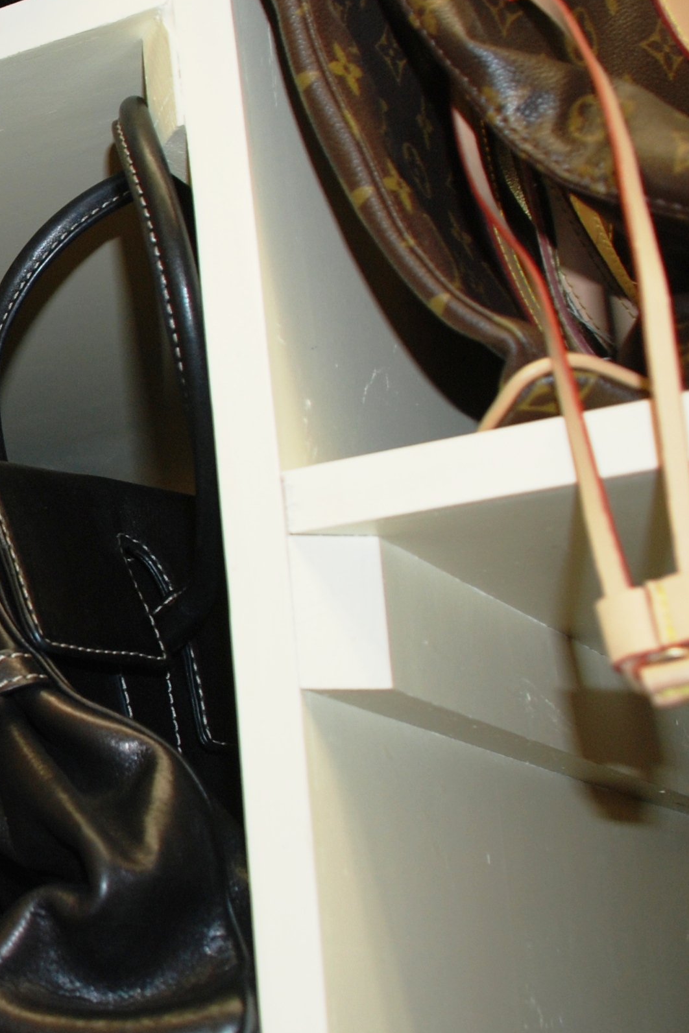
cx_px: -369
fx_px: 2096
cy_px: 468
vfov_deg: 27.7
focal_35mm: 73
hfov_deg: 16.8
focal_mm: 20
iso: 200
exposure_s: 1/60
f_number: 3.8
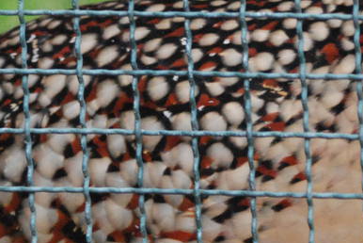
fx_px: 7538
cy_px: 158
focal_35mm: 747
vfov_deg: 1.8
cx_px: 203
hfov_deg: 2.8
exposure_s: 1/160
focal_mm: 120
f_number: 4
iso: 1600
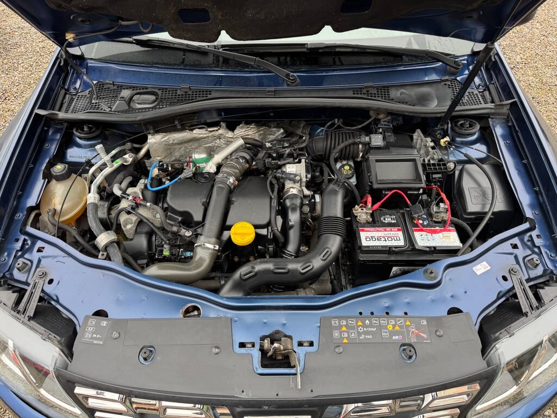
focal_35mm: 24
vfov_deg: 56.8
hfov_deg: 71.6
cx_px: 278
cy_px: 209
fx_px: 386
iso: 64
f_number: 1.78
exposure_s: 1/121
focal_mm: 6.76
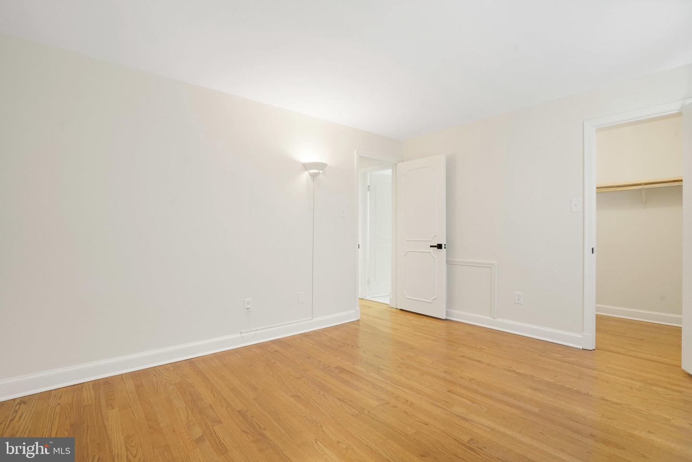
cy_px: 231
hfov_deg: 96.7
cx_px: 346
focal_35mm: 16
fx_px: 308
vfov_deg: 73.7
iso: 1250
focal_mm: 16
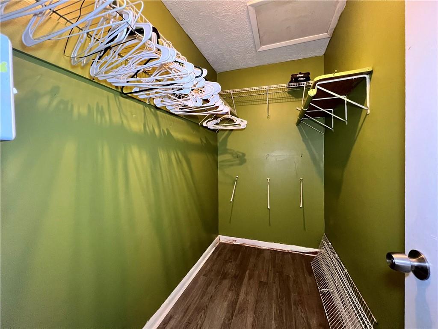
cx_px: 219
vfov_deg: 89.9
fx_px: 164
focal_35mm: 13
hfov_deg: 106.2
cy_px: 164
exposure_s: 1/60
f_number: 1.8
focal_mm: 1.57
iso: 640
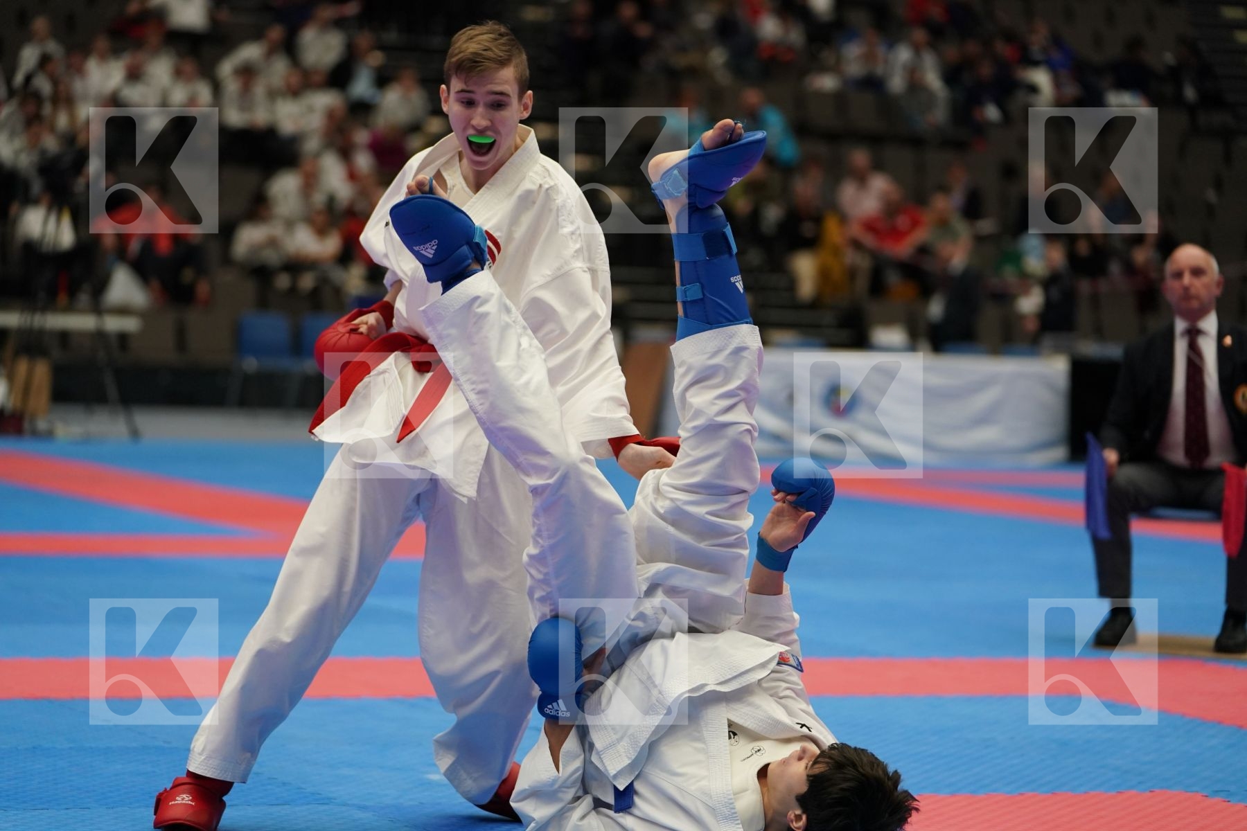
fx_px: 4018
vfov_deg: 11.8
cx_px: 624
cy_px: 416
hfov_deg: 17.6
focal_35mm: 116
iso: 2000
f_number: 2.8
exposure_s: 1/1000
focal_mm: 116
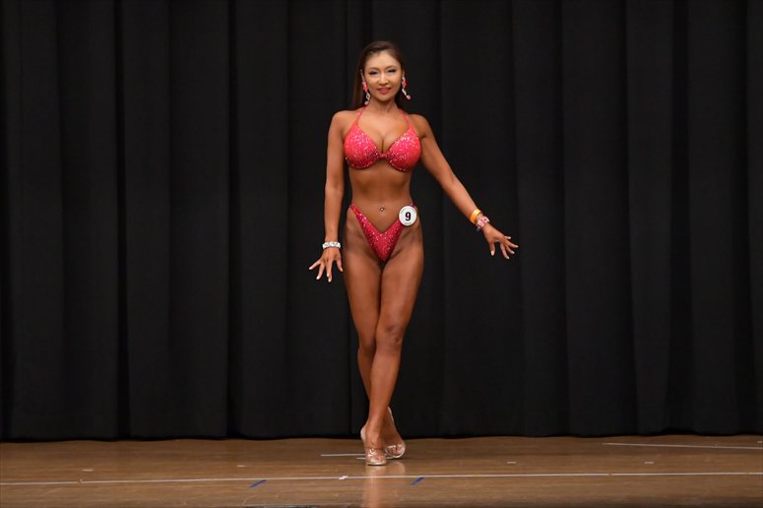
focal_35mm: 255
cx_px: 382
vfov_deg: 5.4
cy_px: 254
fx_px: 5402
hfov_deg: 8.1
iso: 6400
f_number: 5.6
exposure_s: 1/400
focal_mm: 170
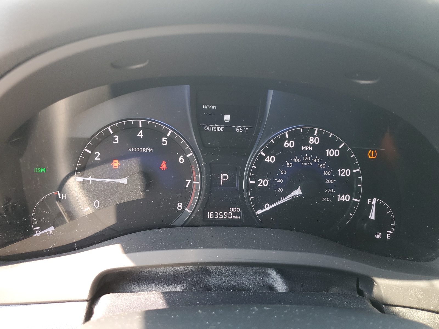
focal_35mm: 26
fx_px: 330
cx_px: 220
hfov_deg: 67.3
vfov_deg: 53.1
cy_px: 164
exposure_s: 1/120
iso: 96
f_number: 1.5
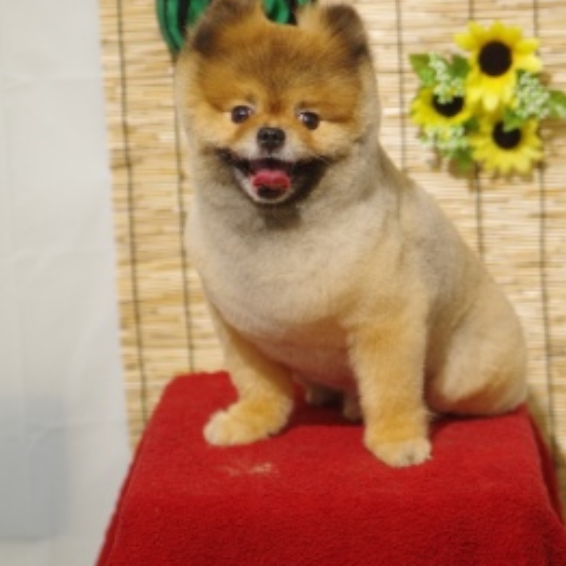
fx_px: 2682
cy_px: 192
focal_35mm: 145
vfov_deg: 12.0
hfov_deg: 12.0
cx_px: 283
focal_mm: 75
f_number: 2.8
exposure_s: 1/80
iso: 320
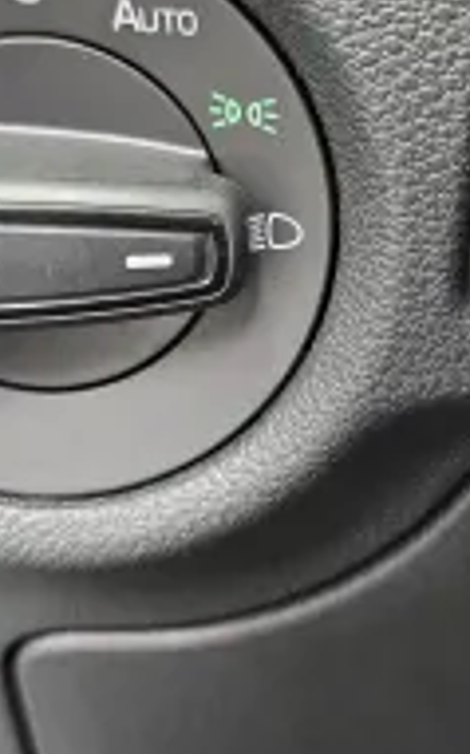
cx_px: 288
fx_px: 945
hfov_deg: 27.9
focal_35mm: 46
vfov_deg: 43.1
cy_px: 268
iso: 800
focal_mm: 6.3
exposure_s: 1/100
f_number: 1.7
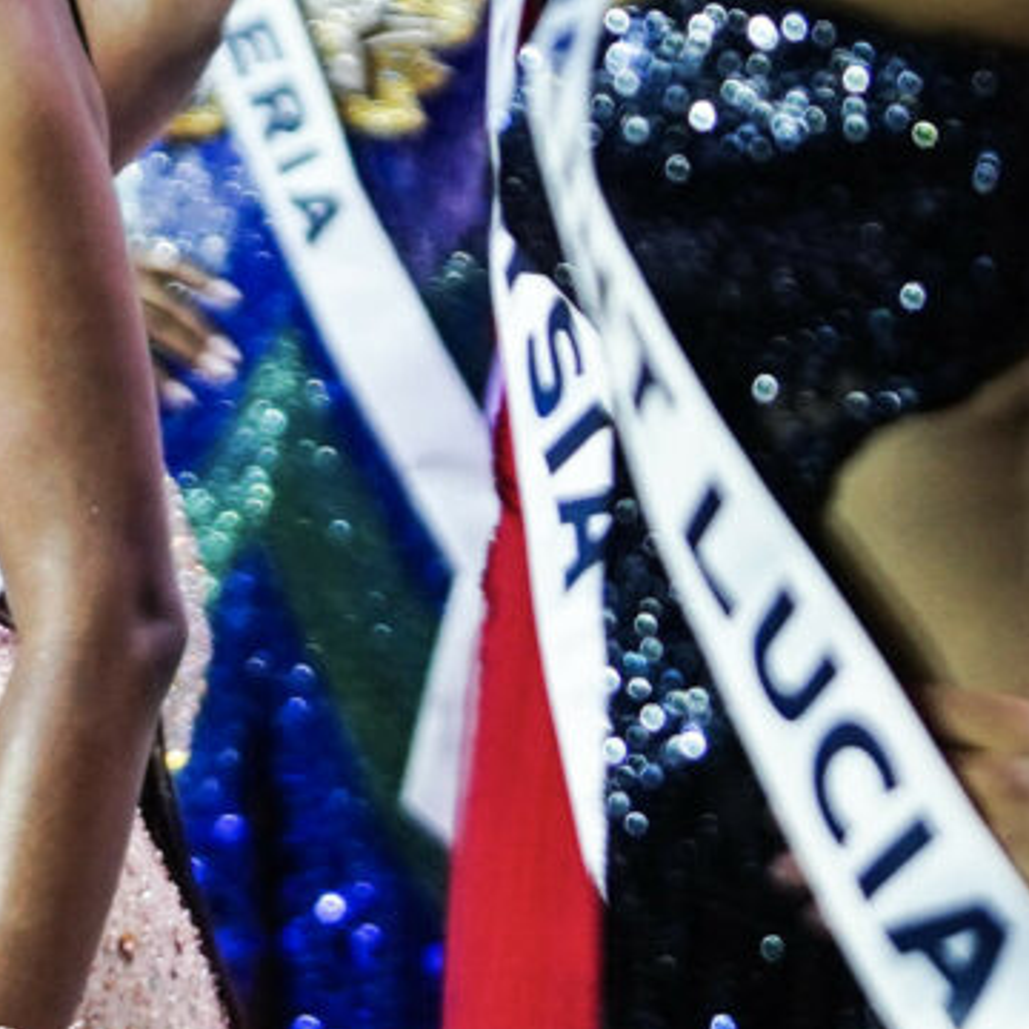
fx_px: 24820
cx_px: -769
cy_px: 424
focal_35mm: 738
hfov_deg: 2.4
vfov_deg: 2.4
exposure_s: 1/250
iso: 640
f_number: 4
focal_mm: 122
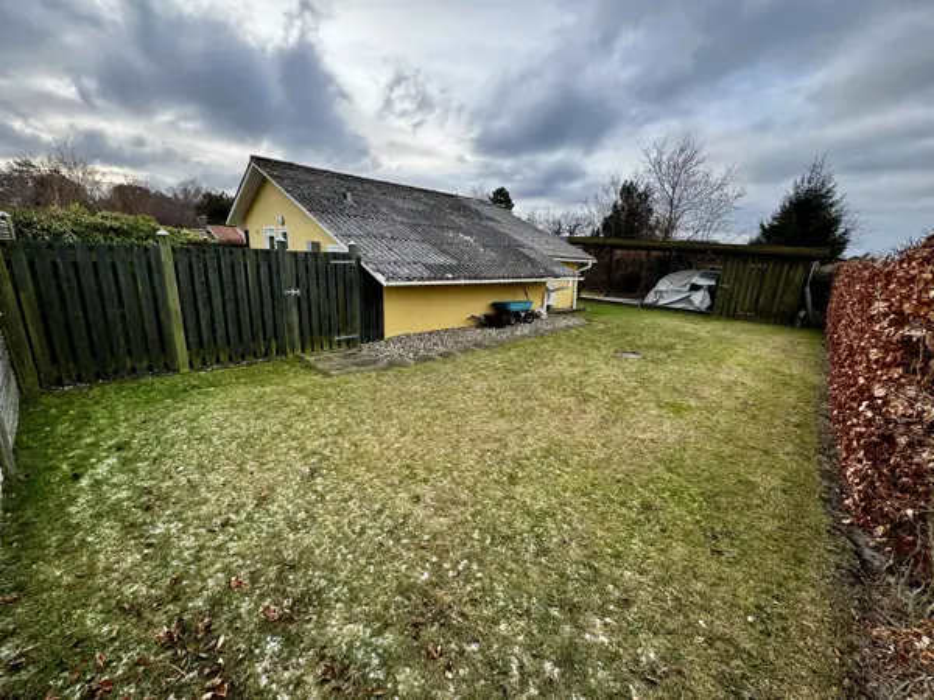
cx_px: 467
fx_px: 378
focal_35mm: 14
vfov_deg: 85.7
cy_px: 350
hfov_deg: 102.1
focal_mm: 2.22
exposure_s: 1/223
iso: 40
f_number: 2.2
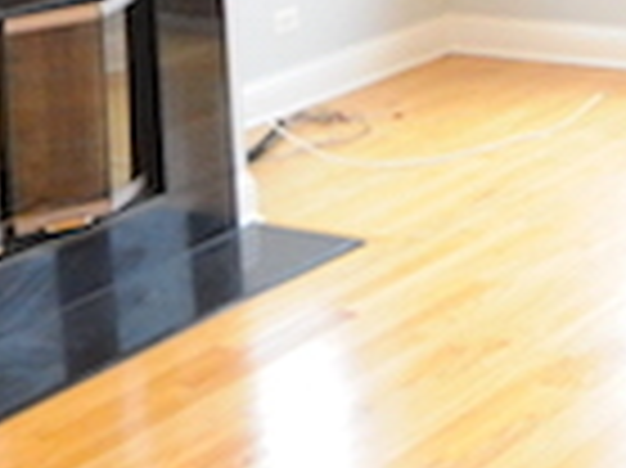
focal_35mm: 106
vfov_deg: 12.7
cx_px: 484
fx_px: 1915
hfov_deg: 18.4
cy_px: -378
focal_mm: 15
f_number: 4
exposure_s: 1/250
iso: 6400
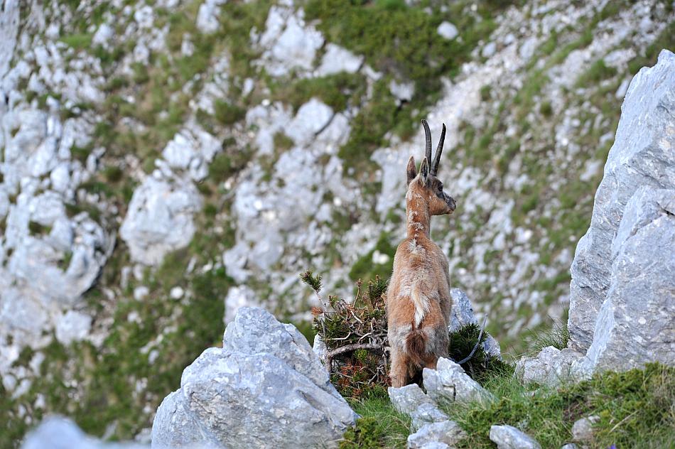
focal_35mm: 230
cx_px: 338
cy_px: 224
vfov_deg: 6.0
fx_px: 4309
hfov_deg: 9.0
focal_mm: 230
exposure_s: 1/320
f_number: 9
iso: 400
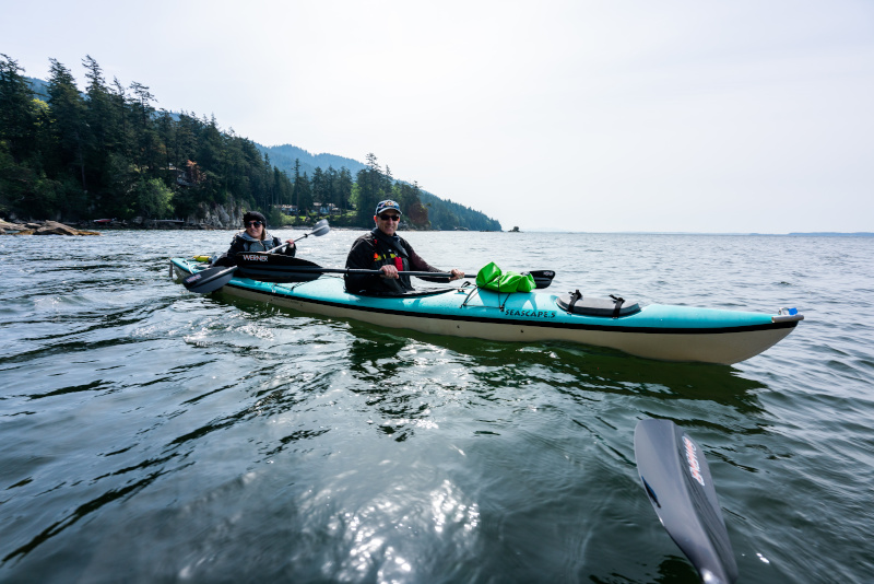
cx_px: 437
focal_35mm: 16
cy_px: 292
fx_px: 389
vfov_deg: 73.8
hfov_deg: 96.7
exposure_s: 1/100
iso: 320
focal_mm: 16
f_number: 7.1
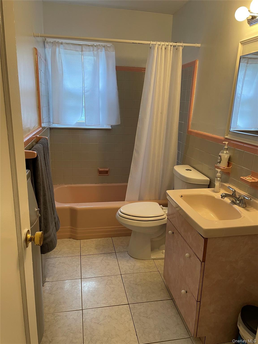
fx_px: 258
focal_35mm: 26
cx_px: 129
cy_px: 172
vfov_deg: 67.3
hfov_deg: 53.1
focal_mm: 4.2
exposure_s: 1/60
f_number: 1.6
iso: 80
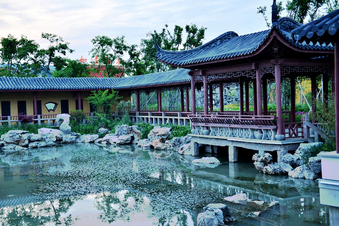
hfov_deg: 41.1
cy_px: 113
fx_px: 452
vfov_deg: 28.1
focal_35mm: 48
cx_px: 170
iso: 200
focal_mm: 48
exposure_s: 1/15
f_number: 2.8
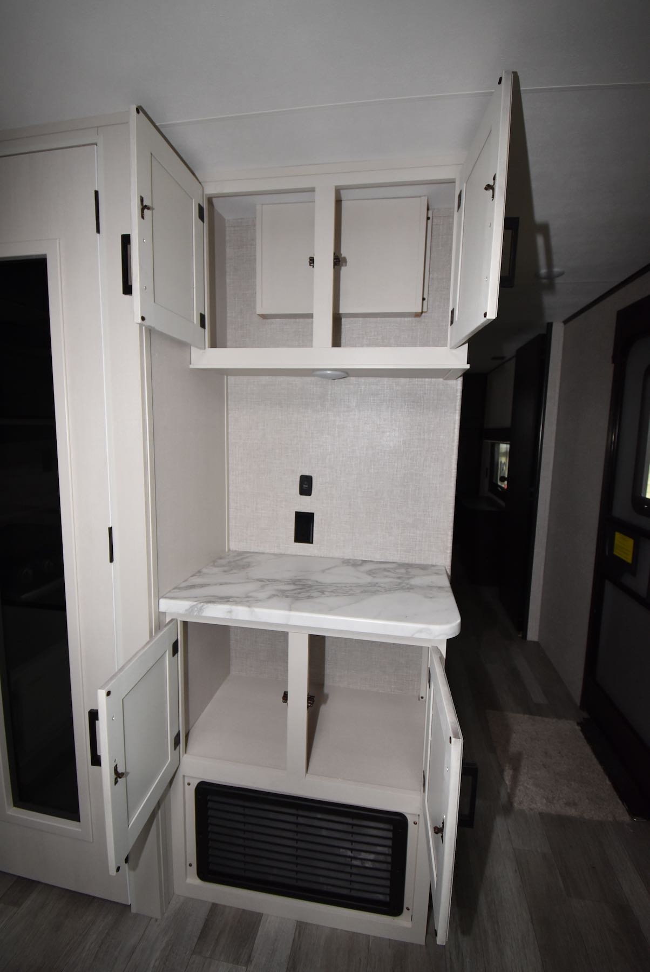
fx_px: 405
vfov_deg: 100.3
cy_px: 486
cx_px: 325
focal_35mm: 15
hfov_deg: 77.5
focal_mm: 10
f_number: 4.5
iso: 800
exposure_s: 1/80
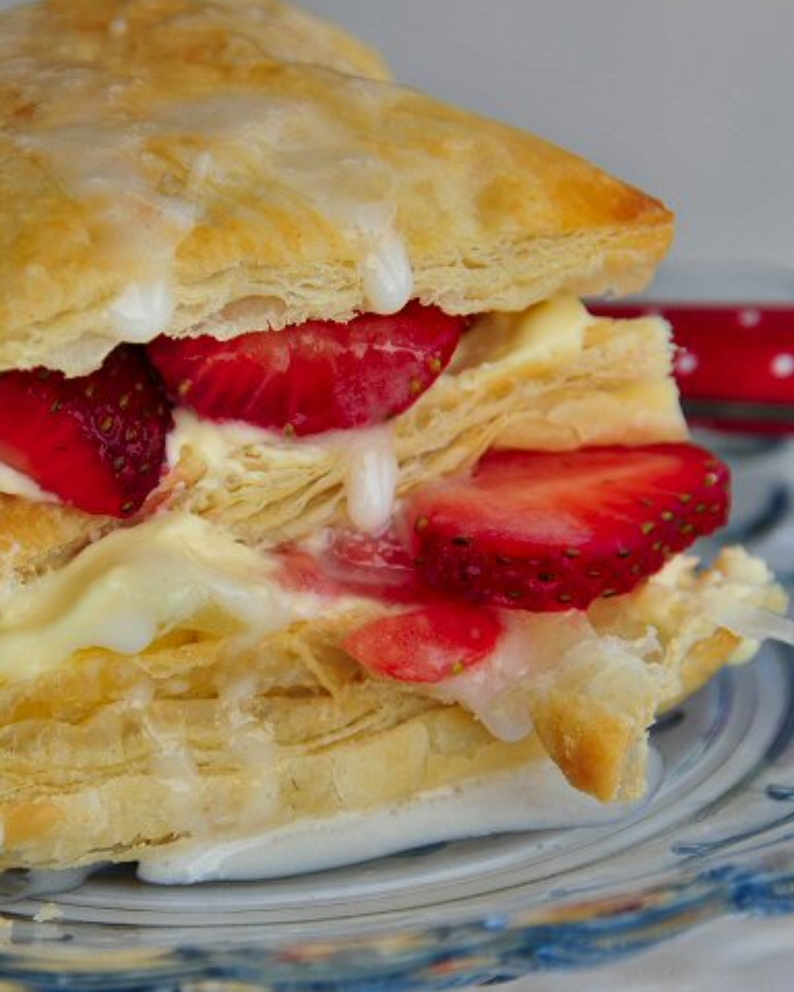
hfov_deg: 6.7
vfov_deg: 8.4
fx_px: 6778
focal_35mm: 231
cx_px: 279
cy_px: 510
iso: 200
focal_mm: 105
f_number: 7.1
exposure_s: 1/200
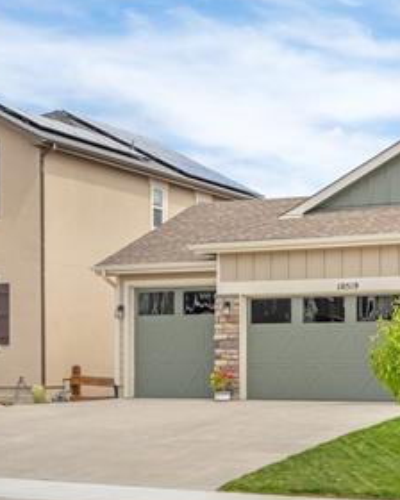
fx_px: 1110
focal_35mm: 75
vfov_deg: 25.4
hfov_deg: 19.4
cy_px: 216
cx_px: 462
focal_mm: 35
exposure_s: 1/400
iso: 250
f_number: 6.3
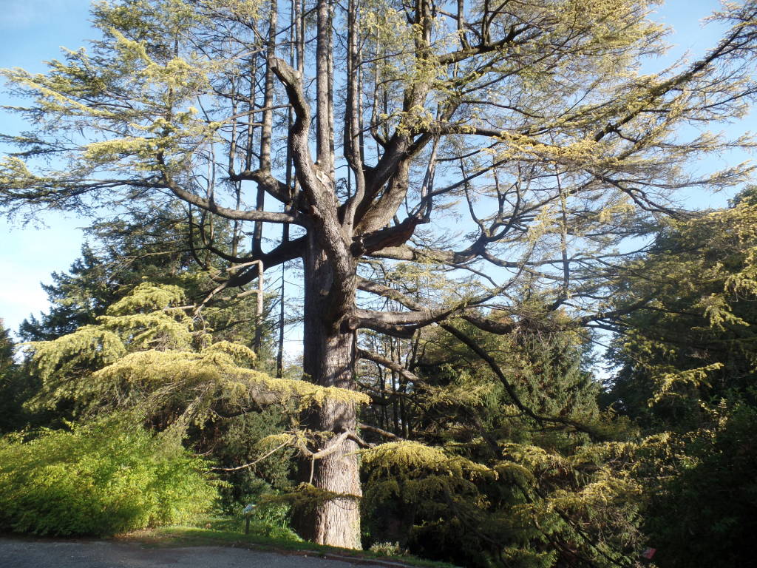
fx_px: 503
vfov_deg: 58.9
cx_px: 378
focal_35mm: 23
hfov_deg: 73.9
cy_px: 284
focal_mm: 4.1
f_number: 3.5
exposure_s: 1/180
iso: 80
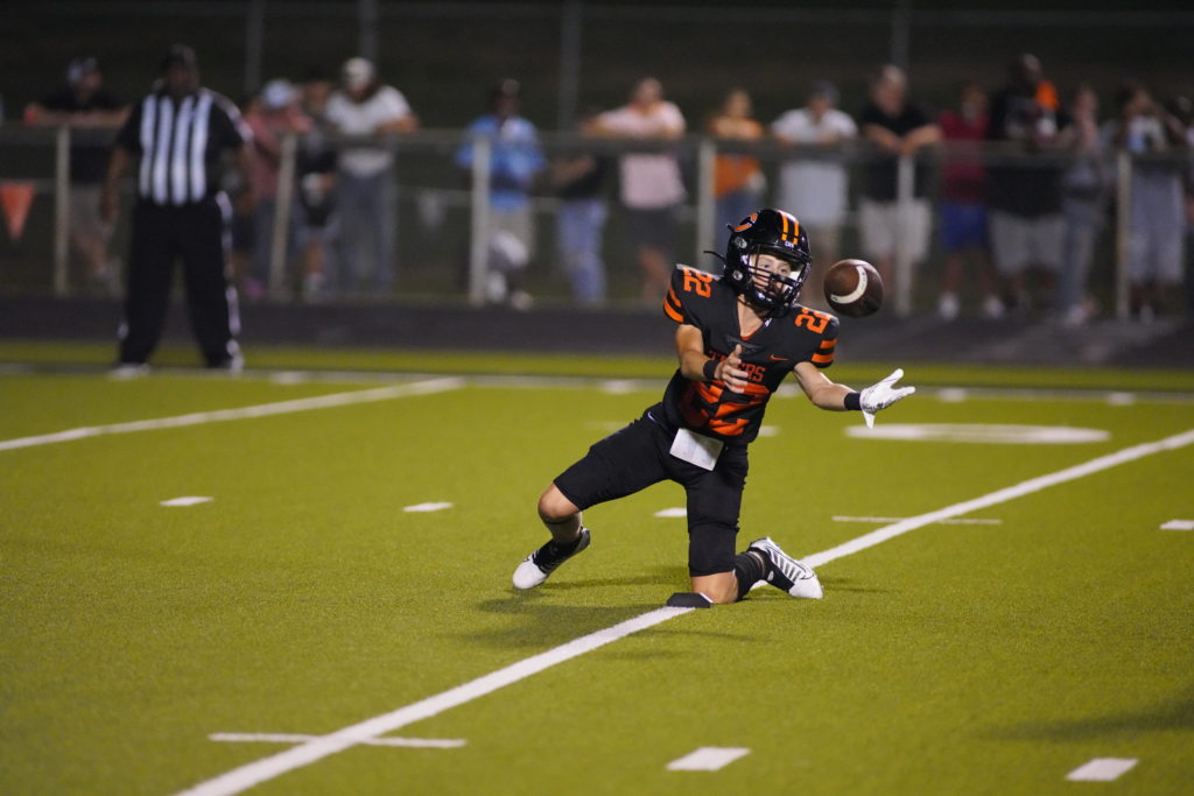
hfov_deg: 6.9
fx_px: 9951
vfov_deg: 4.6
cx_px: 597
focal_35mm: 300
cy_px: 398
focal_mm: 300
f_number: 2.8
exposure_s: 1/800
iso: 12800
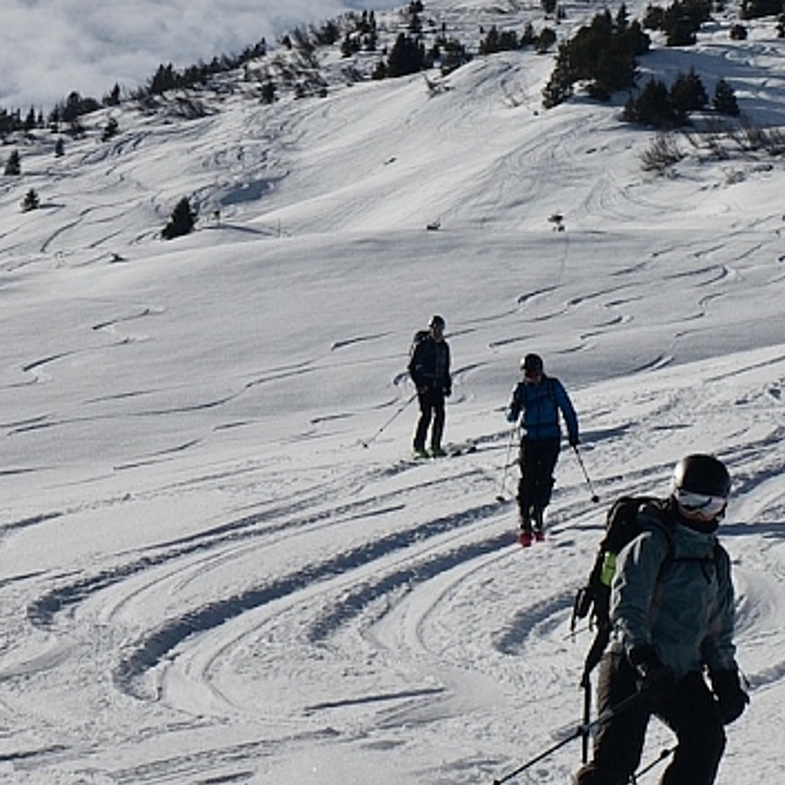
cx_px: -296
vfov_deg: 15.4
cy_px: -212
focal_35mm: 108
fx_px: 2771
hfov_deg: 15.2
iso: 100
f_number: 6.3
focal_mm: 18.3
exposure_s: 1/800
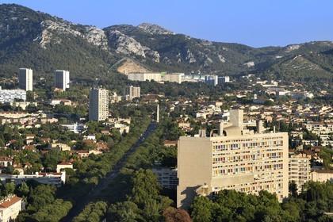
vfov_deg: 6.9
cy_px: 111
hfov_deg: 10.3
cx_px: 166
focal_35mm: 200
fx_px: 1850
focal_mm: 200
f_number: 8
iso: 200
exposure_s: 1/640
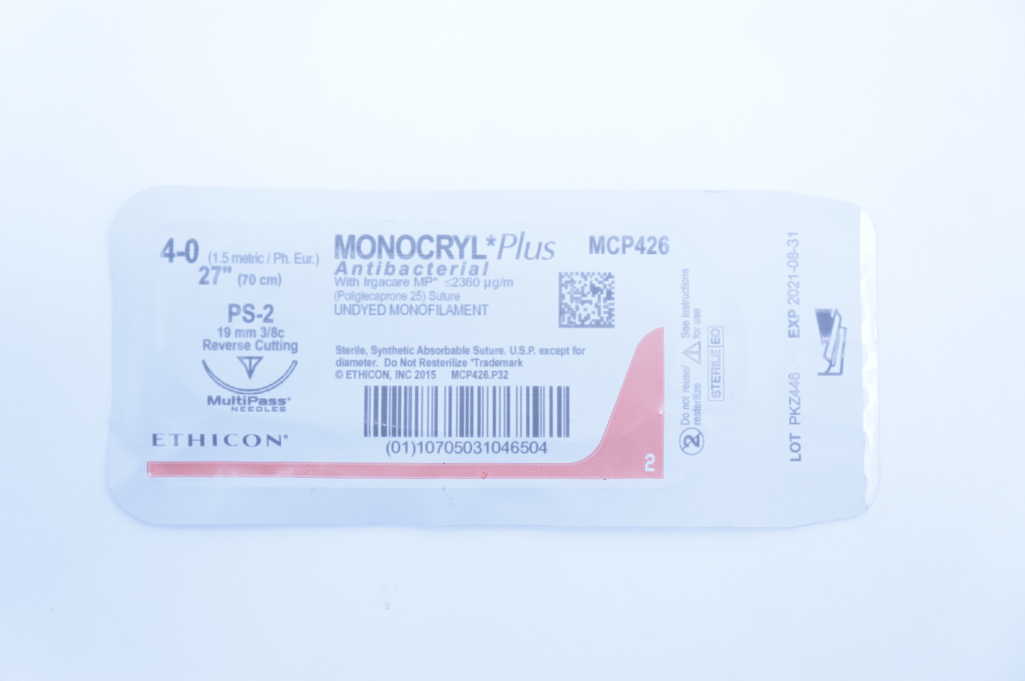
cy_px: 340
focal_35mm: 48
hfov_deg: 41.2
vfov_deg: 28.0
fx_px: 1365
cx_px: 512
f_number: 4.5
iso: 800
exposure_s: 1/160
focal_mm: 32
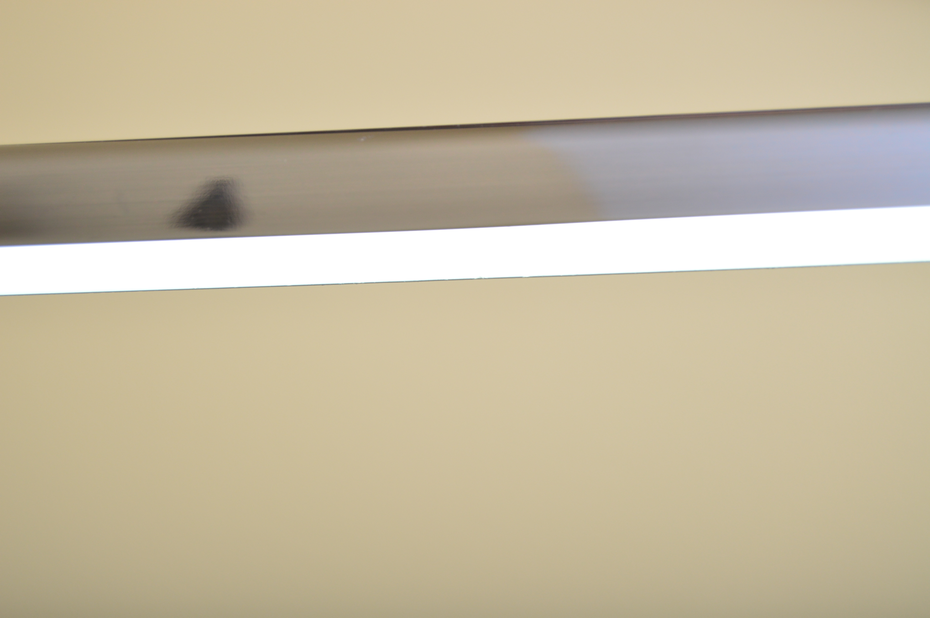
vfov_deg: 16.5
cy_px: 309
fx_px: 2129
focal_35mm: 82
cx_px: 465
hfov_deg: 24.6
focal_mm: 55
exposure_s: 1/200
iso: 200
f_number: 5.6
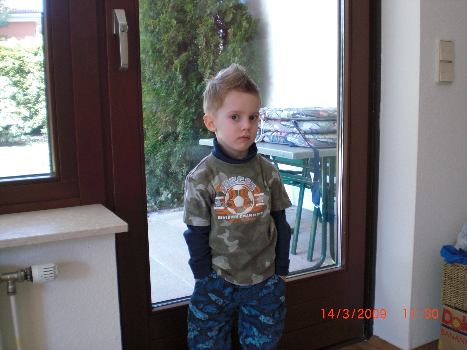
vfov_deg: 37.7
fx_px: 513
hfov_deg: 49.0
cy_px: 175
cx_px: 234
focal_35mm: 38
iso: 200
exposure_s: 1/80
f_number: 3.1
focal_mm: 6.3
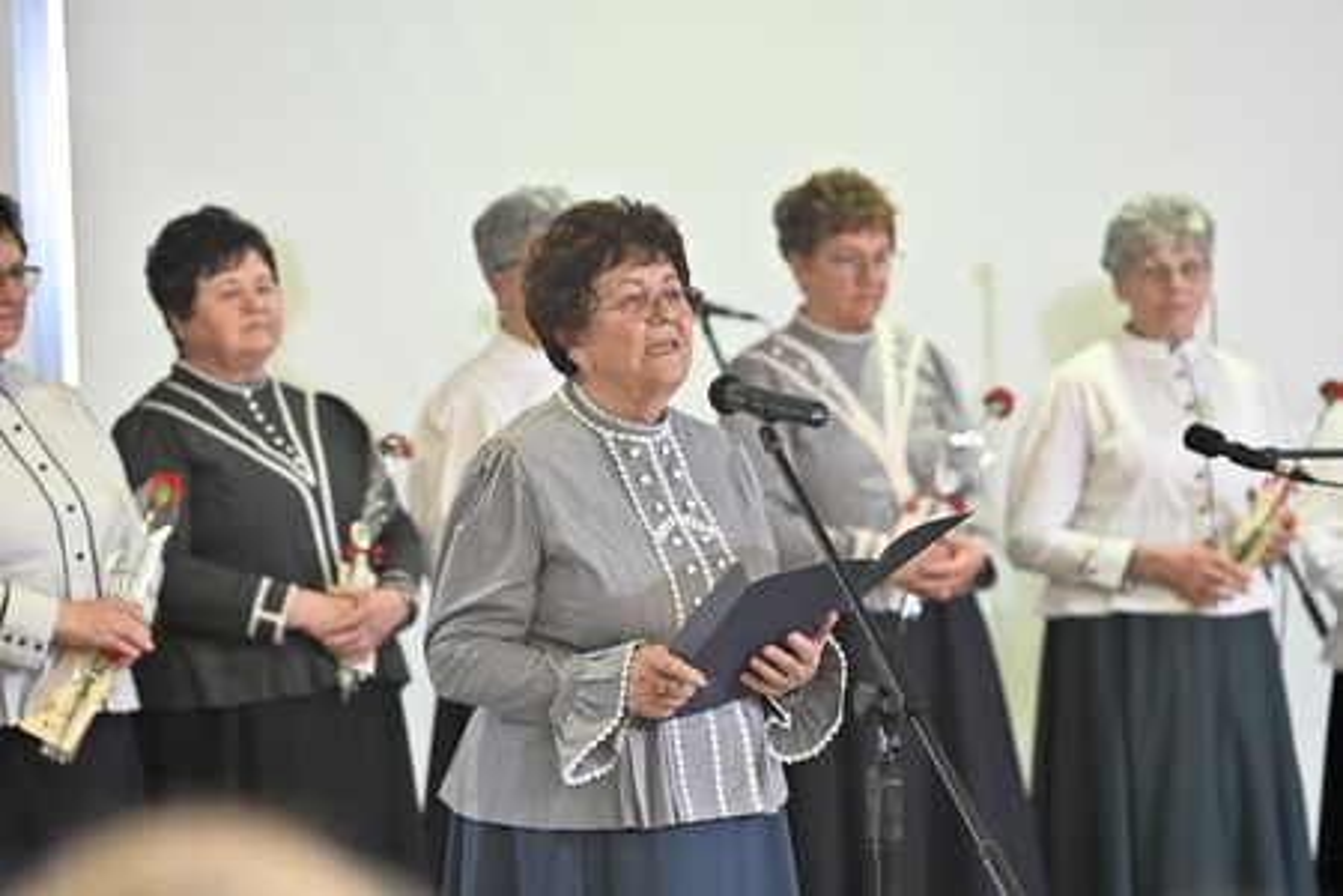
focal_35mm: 165
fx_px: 6155
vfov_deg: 8.3
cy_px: 448
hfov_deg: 12.5
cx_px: 672
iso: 2500
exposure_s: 1/250
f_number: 3.5
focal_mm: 165
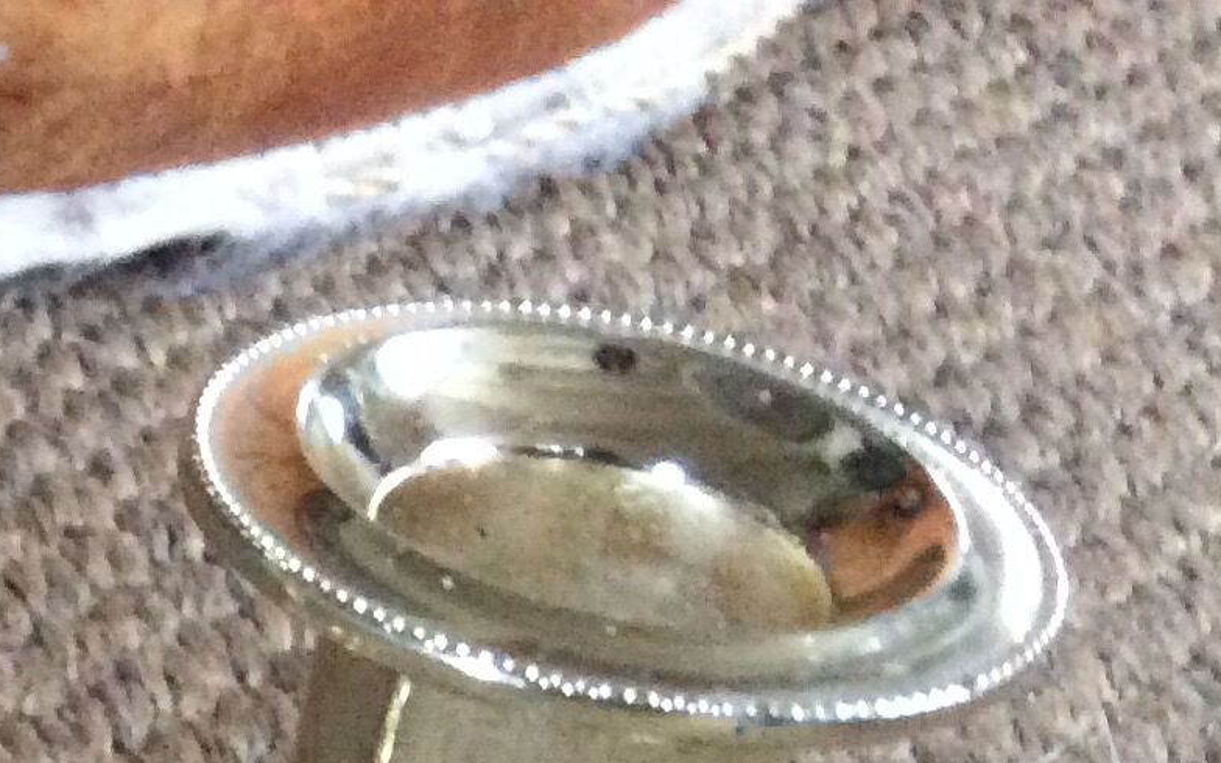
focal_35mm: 112
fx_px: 3727
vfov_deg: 10.7
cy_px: 1504
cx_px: -657
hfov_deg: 16.7
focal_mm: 3.3
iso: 320
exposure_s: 1/17
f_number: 2.4
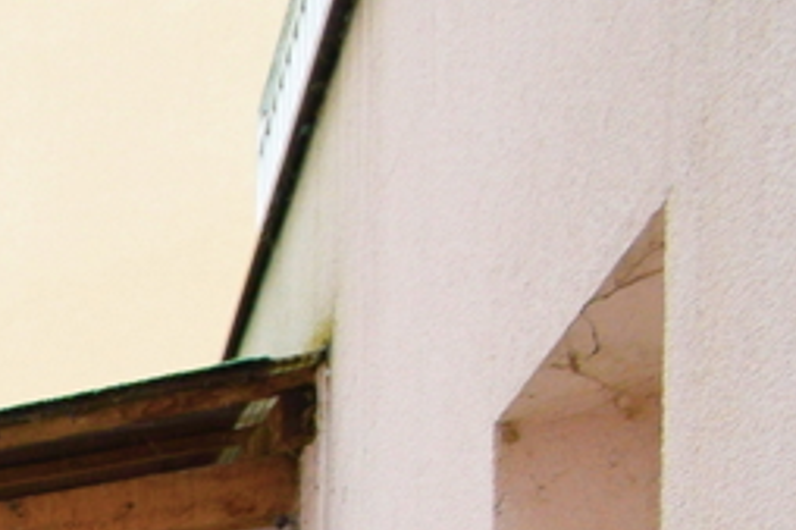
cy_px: 1126
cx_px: -965
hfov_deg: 16.7
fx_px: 1569
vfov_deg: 14.9
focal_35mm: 71
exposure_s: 1/30
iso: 560
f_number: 10
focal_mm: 10
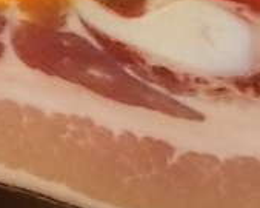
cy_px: 186
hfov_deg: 15.9
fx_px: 854
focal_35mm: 111
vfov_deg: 13.7
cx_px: -131
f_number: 3.4
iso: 200
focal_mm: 5.3
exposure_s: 1/8
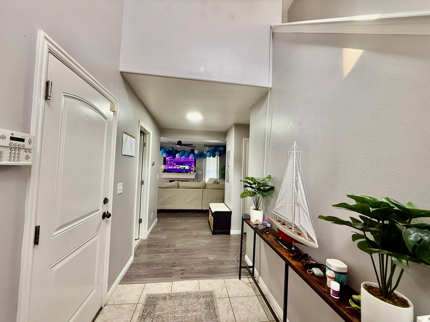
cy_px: 161
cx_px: 215
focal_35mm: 14
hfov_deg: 102.1
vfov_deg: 85.7
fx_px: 174
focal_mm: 2.22
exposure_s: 1/90
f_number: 2.2
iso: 250
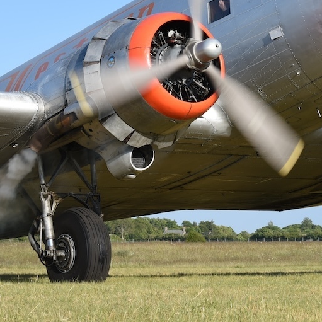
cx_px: 251
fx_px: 1568
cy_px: 90
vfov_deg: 11.7
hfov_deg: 11.7
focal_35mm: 149
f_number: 13
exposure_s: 1/160
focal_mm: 70
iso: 160
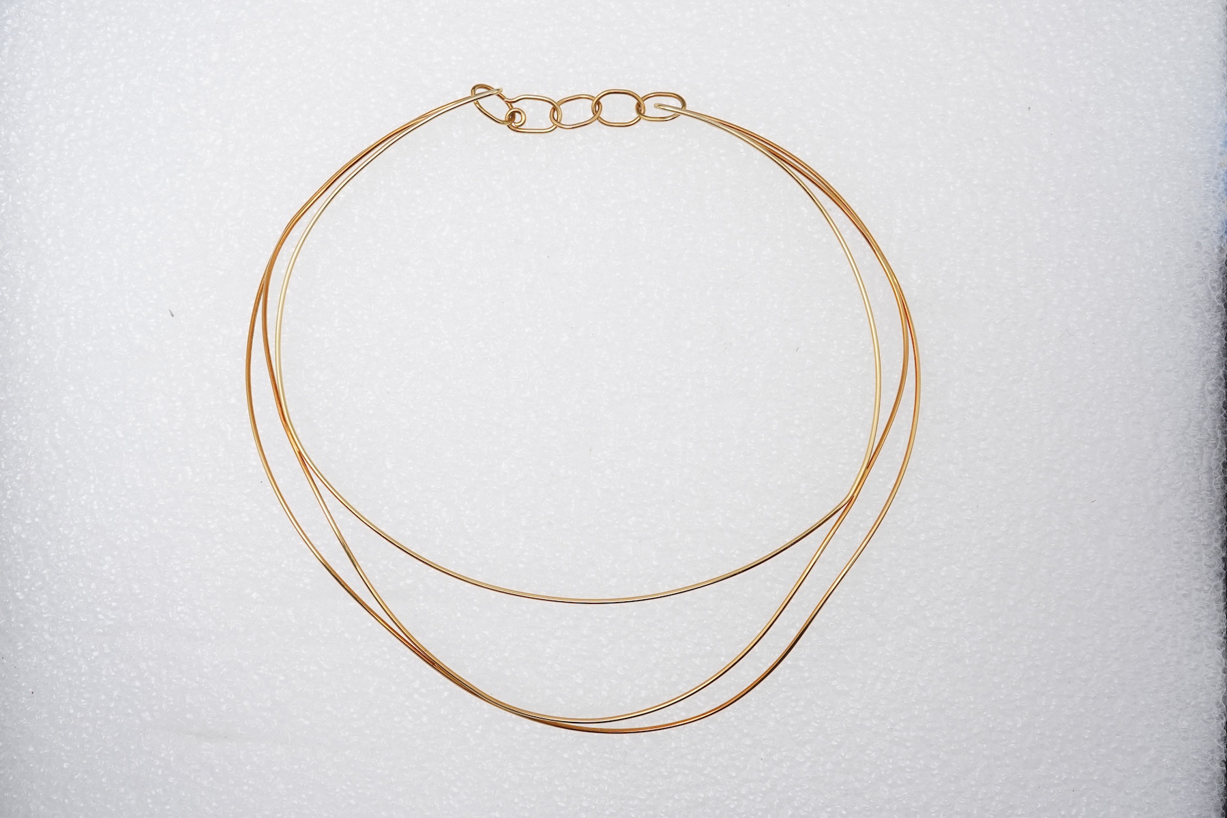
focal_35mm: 45
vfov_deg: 29.9
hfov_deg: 43.6
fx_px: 1534
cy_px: 409
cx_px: 614
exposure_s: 1/125
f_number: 18
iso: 400
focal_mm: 30
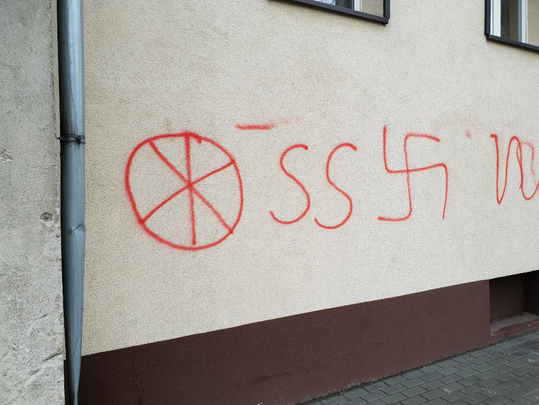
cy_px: 202
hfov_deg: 67.3
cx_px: 270
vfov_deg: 53.1
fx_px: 405
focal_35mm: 26
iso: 64
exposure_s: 1/50
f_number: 2.4
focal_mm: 4.3
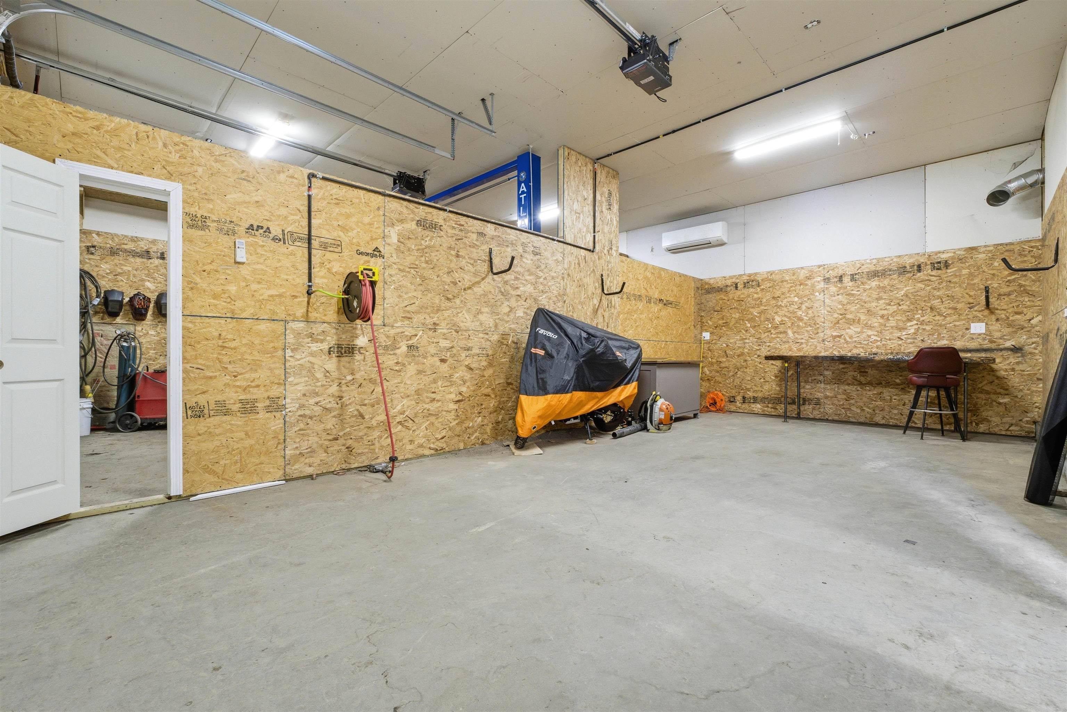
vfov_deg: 77.3
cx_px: 534
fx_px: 445
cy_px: 356
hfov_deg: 100.4
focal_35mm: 15
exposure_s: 1/15
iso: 800
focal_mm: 10
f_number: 8
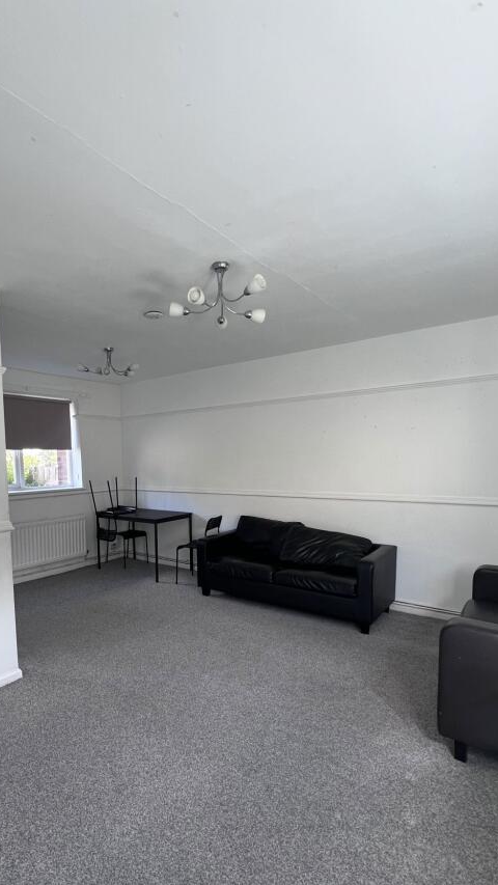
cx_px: 187
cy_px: 497
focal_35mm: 17
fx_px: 399
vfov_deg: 95.4
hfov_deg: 63.0
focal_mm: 1.57
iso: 100
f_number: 1.8
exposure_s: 1/99
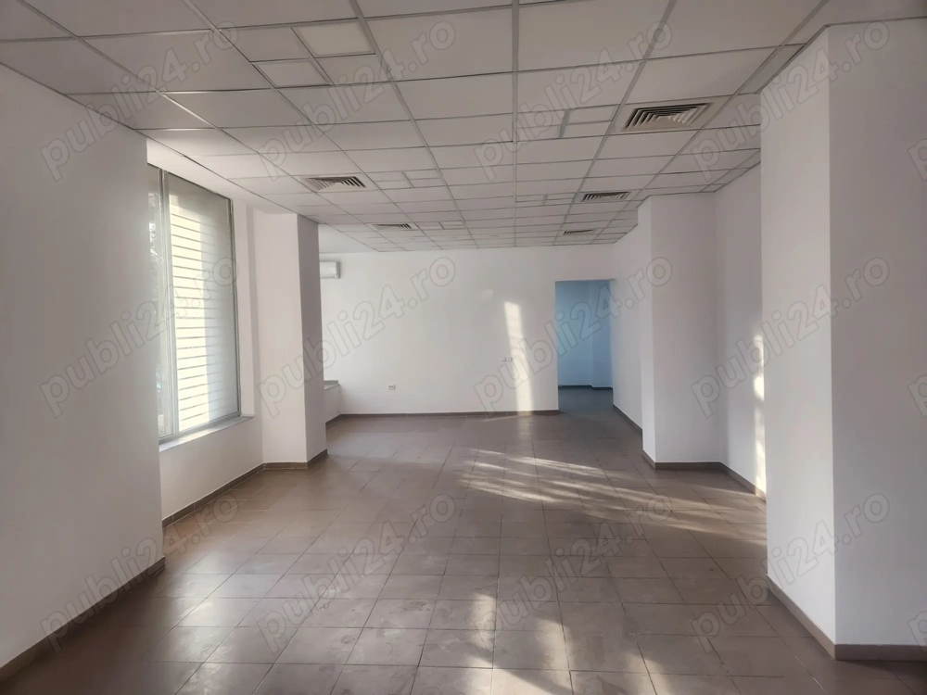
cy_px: 348
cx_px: 464
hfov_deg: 73.9
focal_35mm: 23
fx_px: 616
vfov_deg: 58.9
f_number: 1.8
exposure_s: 1/180
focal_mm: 5.4
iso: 125
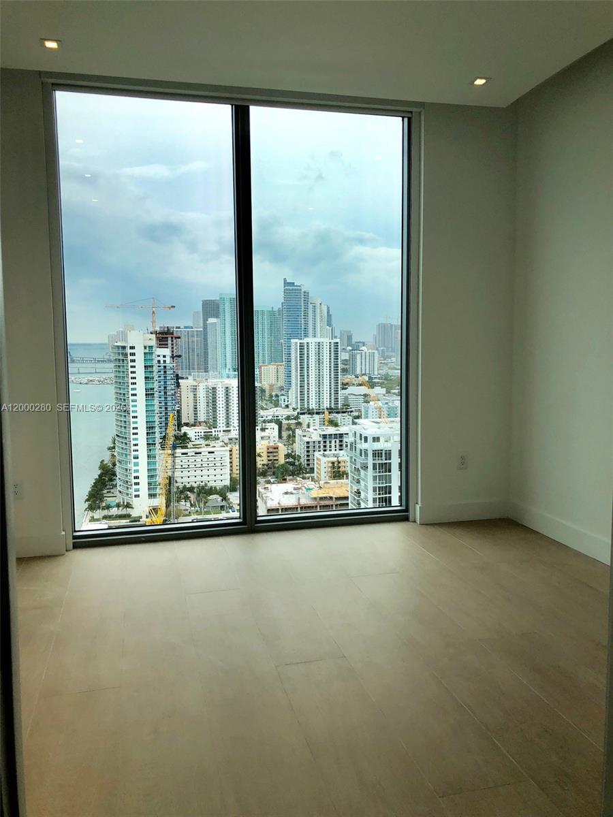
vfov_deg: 63.4
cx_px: 306
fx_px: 661
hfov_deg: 49.7
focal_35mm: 28
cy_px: 408
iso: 20
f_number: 1.8
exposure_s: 1/747
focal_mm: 4
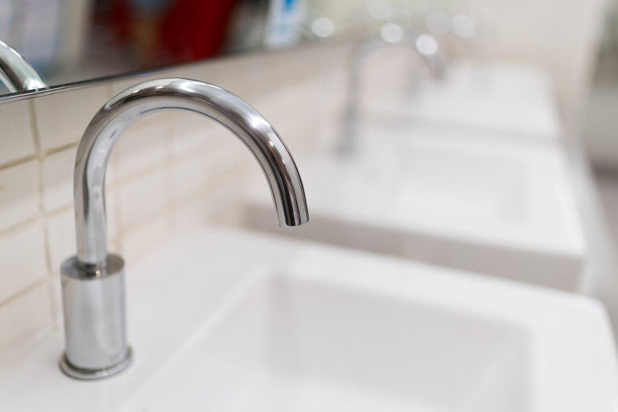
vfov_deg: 37.9
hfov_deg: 54.4
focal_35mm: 35
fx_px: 601
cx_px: 309
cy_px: 206
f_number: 1.4
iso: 100
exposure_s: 1/100
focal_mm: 35
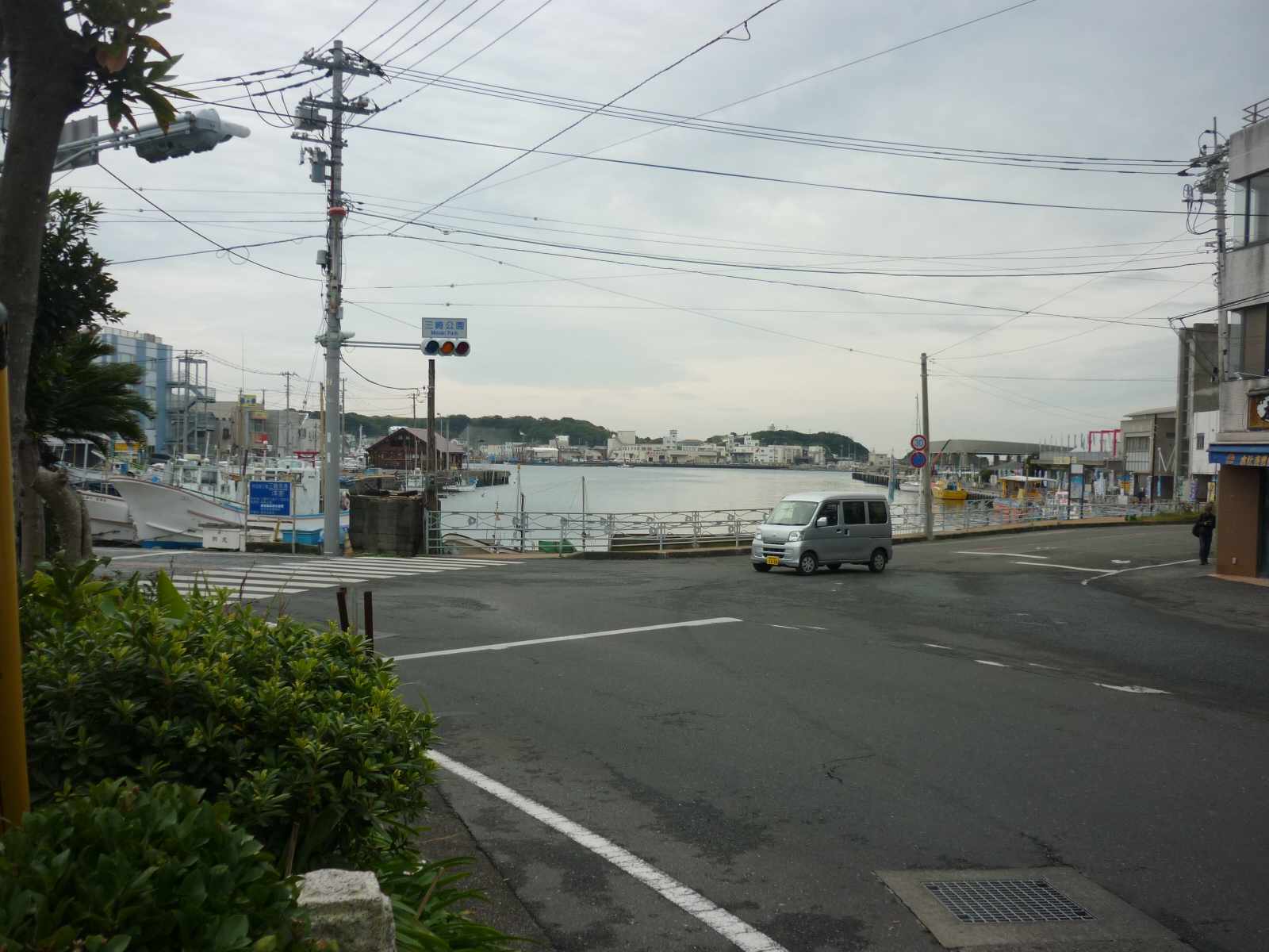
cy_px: 476
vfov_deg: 42.9
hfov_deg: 55.4
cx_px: 634
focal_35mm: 33
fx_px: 1210
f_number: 2.8
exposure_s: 1/640
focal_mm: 5.5
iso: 80
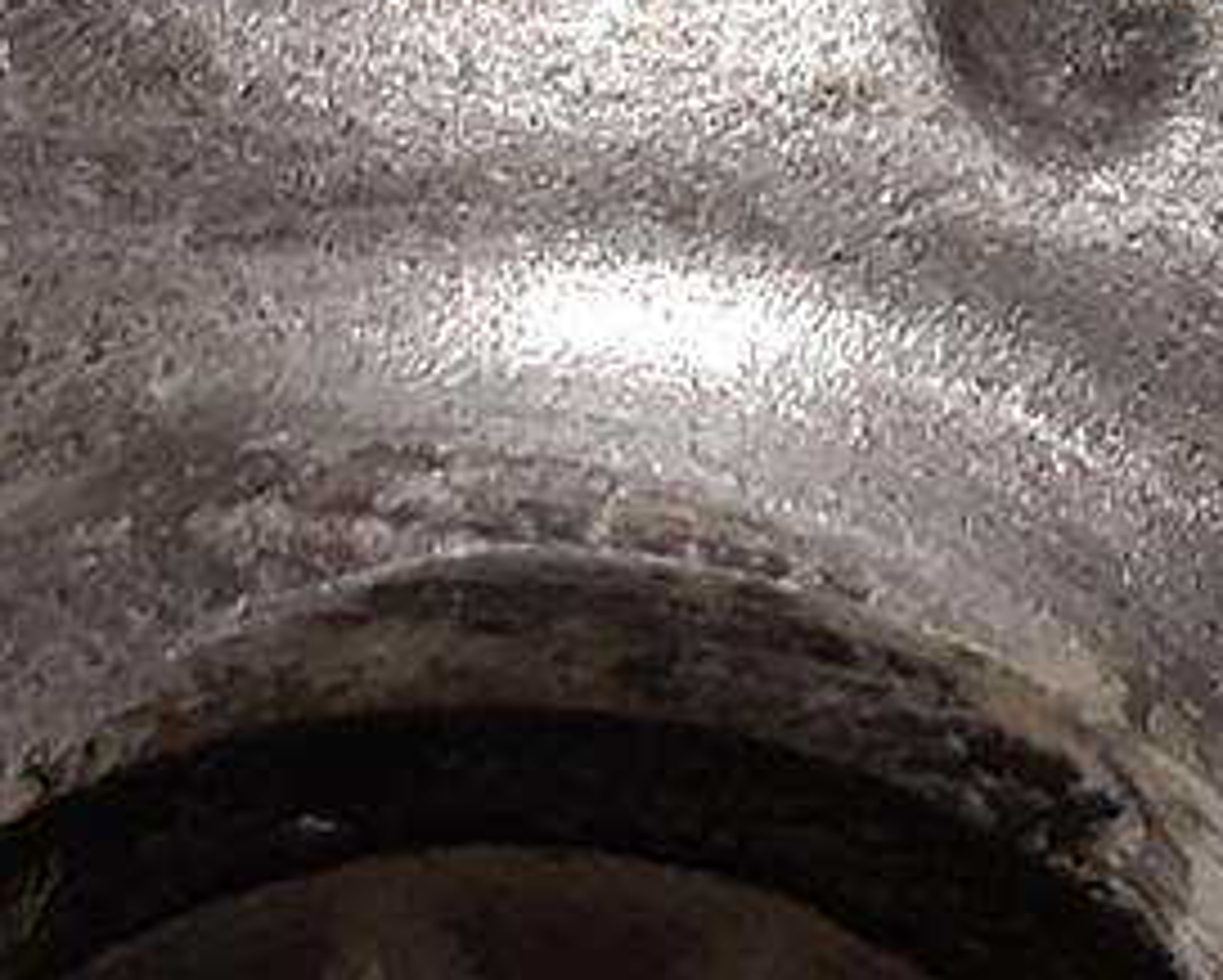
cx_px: 1241
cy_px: -238
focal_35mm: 191
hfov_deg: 10.0
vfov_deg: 8.0
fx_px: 6918
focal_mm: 3.93
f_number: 1.7
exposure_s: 1/50
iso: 200
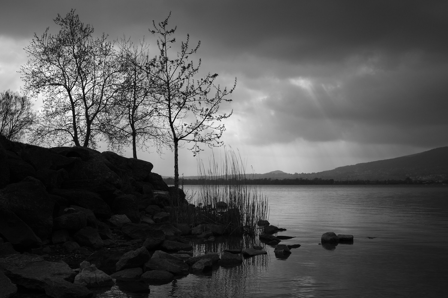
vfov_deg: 33.4
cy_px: 149
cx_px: 224
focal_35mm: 40
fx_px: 498
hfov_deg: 48.5
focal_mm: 26.5
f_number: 11
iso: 100
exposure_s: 1/100
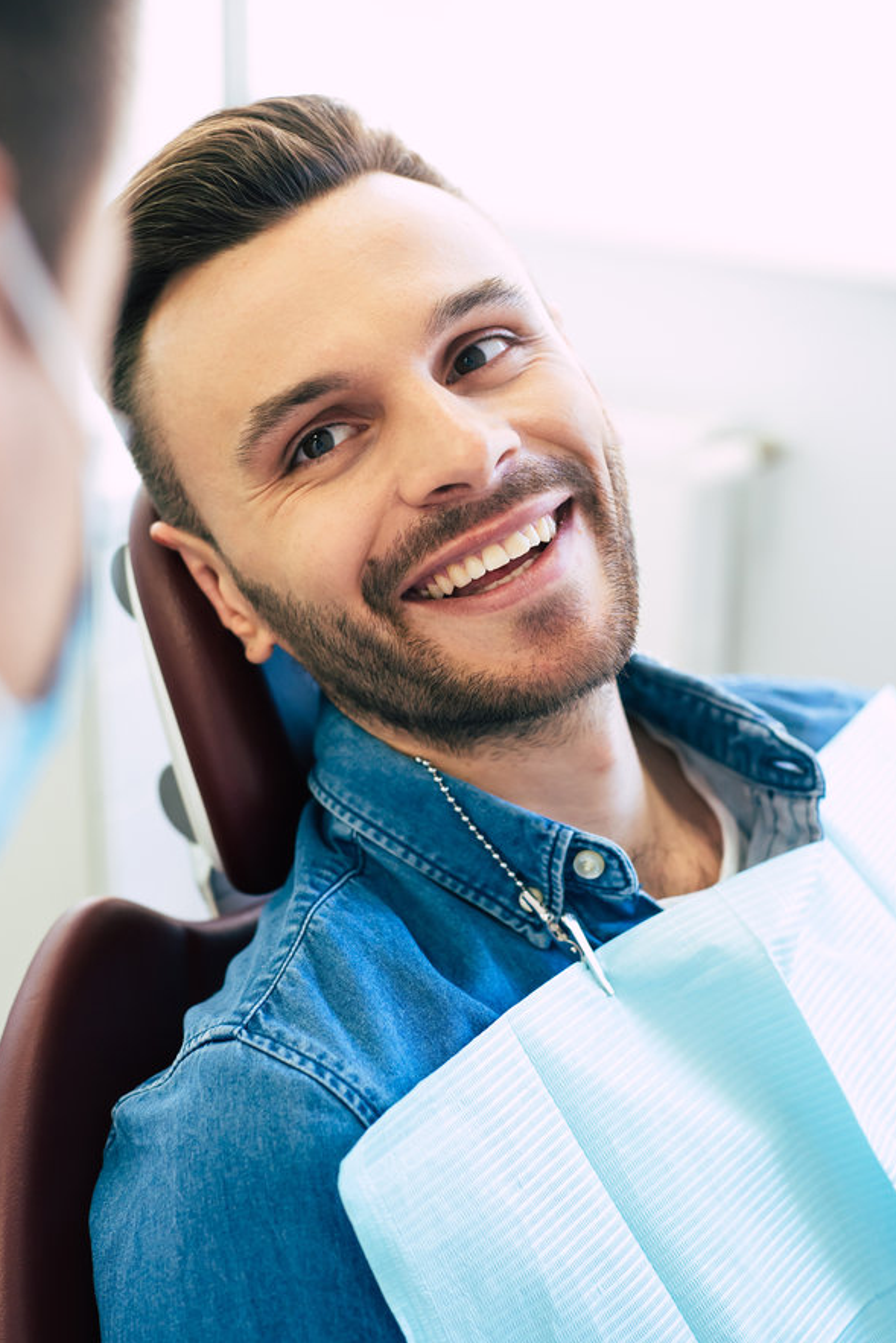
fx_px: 2164
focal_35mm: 58
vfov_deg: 34.5
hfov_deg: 23.4
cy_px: 637
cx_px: 380
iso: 1250
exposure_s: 1/250
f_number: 3.2
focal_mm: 50
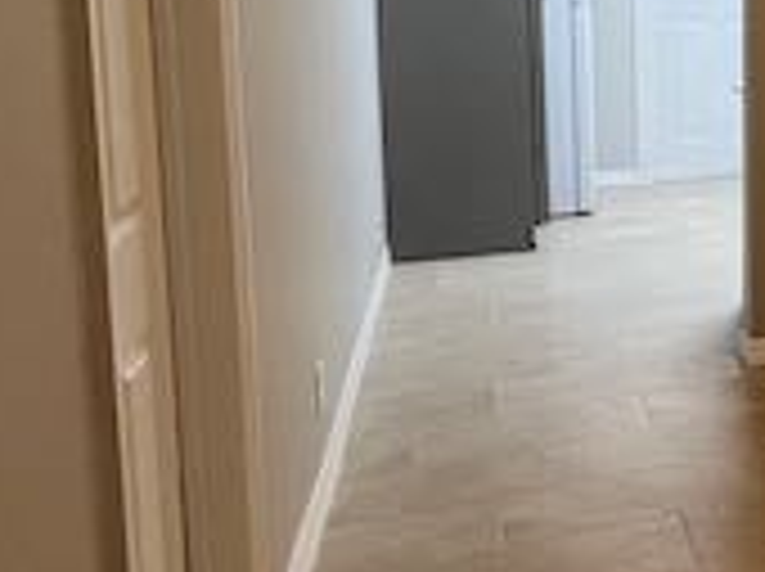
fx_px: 1081
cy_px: 72
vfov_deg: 28.6
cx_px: 1192
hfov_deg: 26.2
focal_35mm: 49
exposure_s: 1/60
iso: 125
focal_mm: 1.57
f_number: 1.8
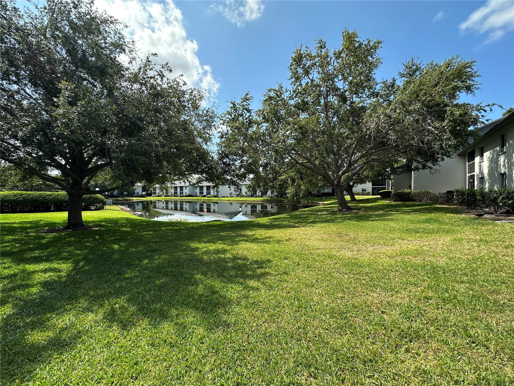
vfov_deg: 85.7
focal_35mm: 14
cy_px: 193
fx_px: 208
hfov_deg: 102.1
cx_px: 257
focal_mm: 2.22
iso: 40
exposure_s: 1/997
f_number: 2.2
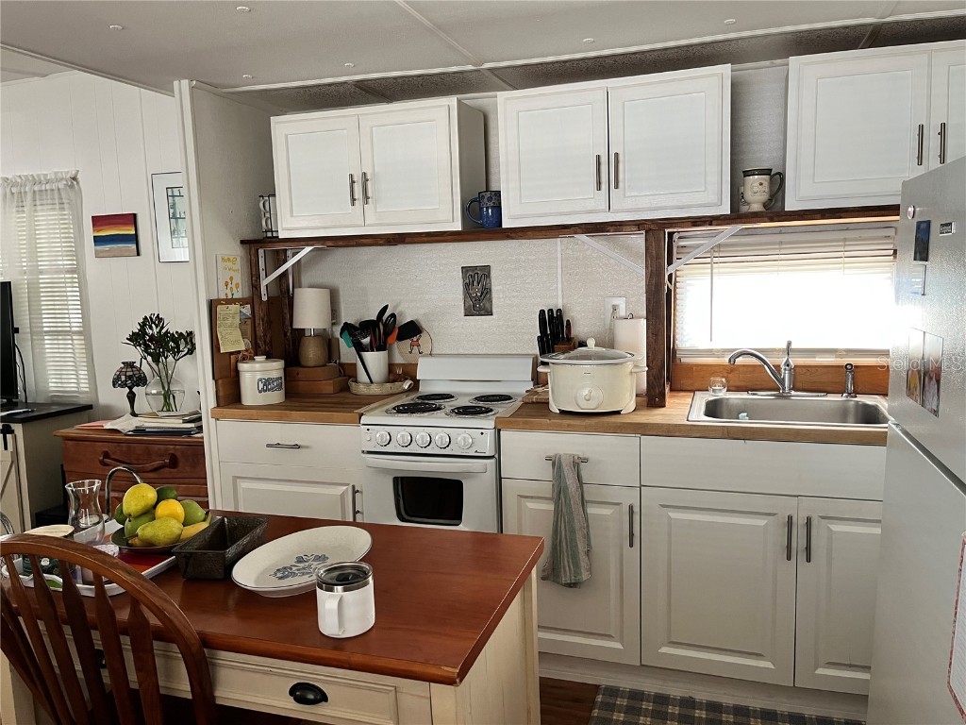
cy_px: 362
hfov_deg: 67.3
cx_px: 483
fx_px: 726
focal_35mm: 26
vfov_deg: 53.1
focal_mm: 5.1
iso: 125
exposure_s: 1/79
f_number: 1.6
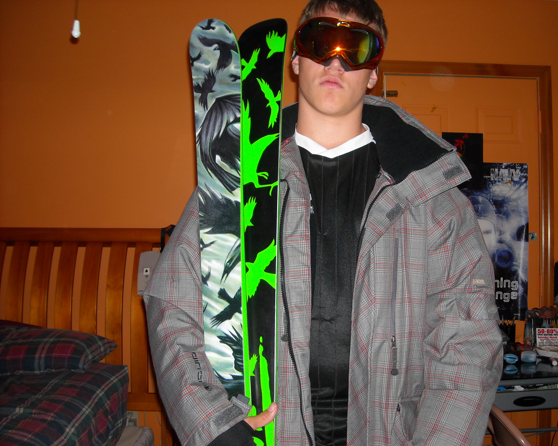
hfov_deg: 49.0
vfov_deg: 40.1
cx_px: 300
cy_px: 225
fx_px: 611
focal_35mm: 37
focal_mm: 5.7
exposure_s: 1/60
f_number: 2.8
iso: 100
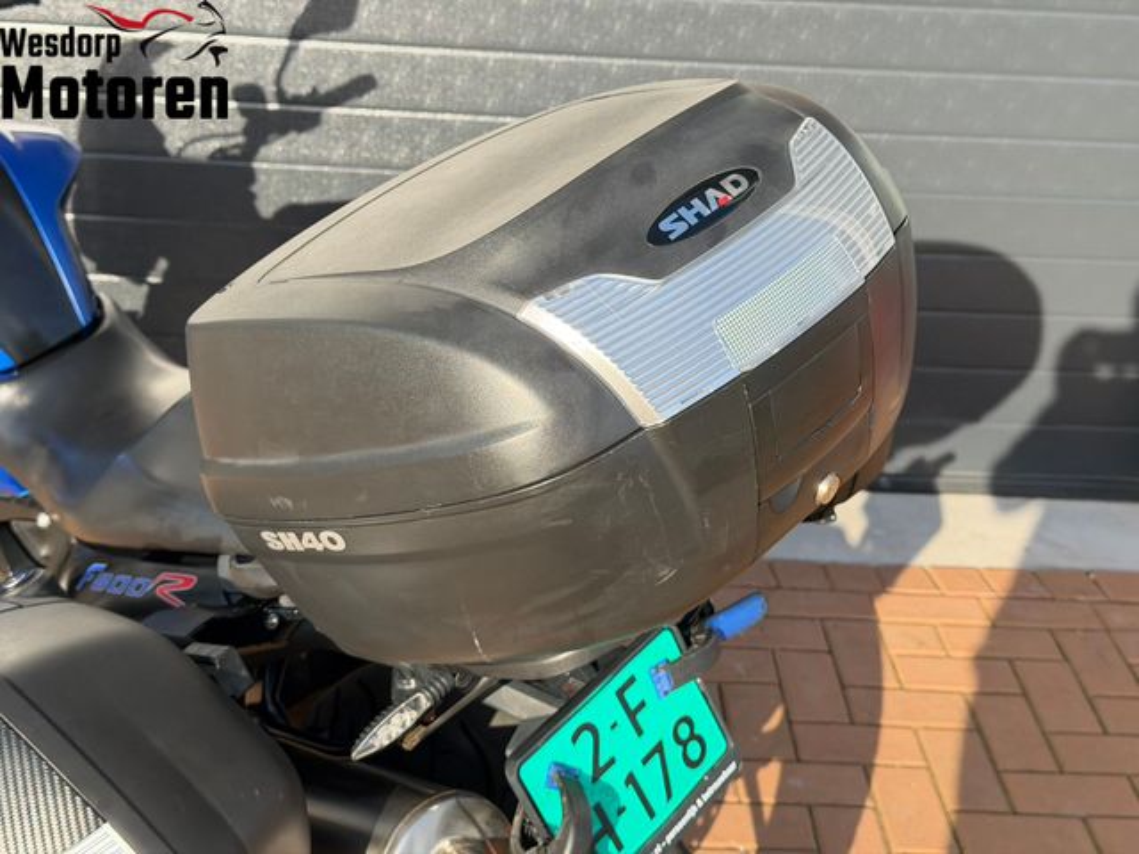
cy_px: 427
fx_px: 1579
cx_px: 570
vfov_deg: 30.3
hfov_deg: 39.7
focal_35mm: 48
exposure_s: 1/1754
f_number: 1.78
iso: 80
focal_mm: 6.76
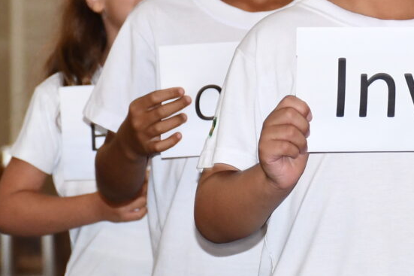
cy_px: 26
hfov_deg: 5.6
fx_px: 4207
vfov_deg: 3.8
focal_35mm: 366
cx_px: 455
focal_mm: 70
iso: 1250
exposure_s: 1/60
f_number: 5
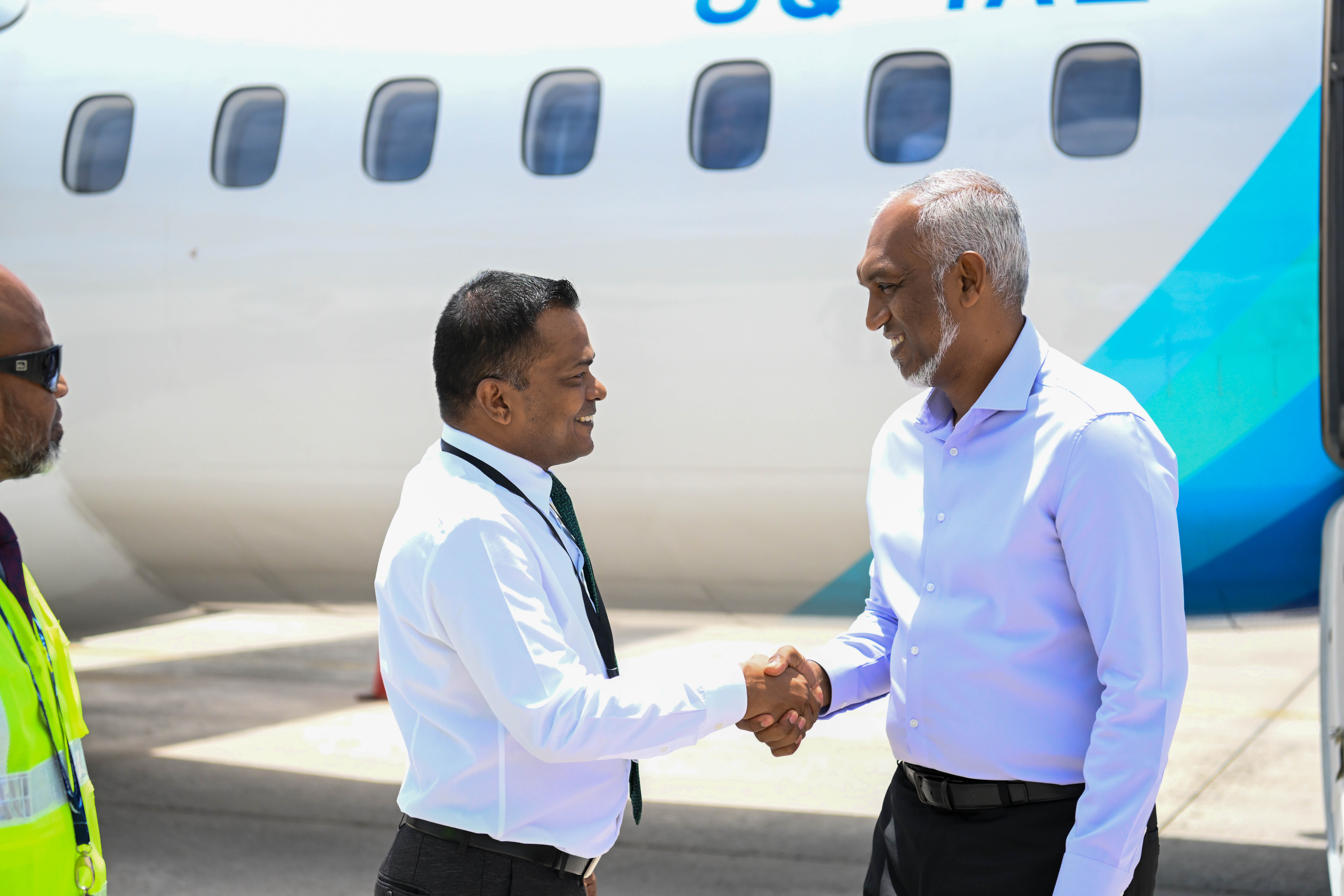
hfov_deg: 32.4
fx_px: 2314
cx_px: 672
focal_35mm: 62
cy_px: 448
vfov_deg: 21.9
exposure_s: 1/6400
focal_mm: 62
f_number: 4
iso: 1250
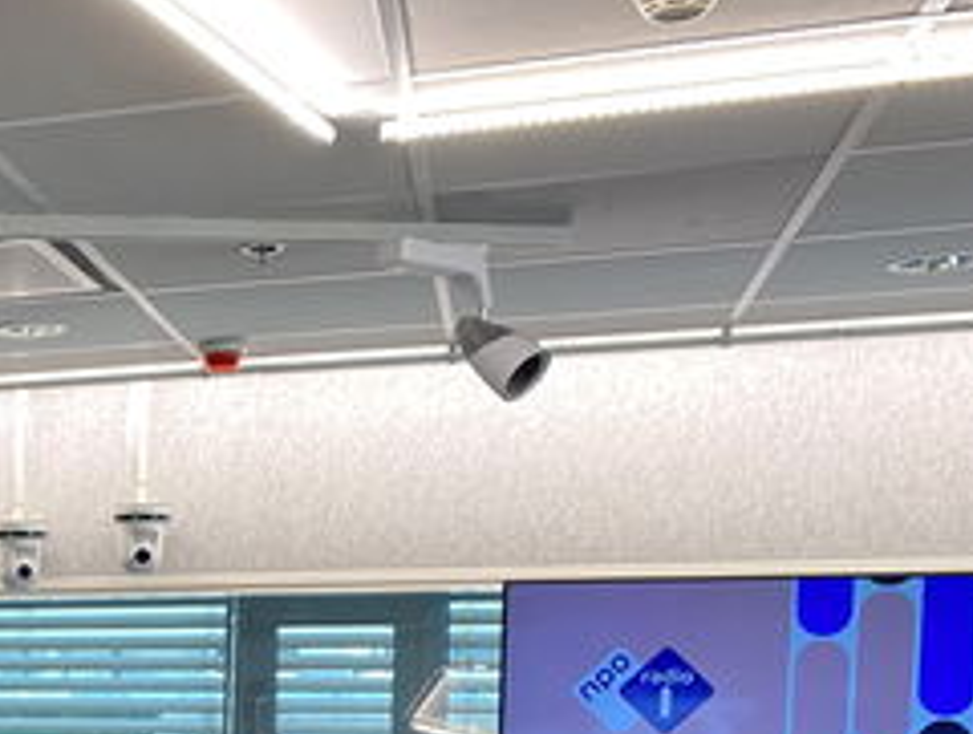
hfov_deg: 28.1
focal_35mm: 61
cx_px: -158
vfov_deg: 22.7
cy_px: 811
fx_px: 1718
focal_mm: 4.25
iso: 125
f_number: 1.8
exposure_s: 1/63
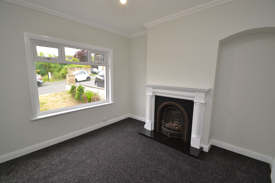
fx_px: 115
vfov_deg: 77.3
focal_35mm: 15
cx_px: 138
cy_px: 92
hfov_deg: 100.4
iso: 400
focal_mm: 10
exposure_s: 1/100
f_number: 5
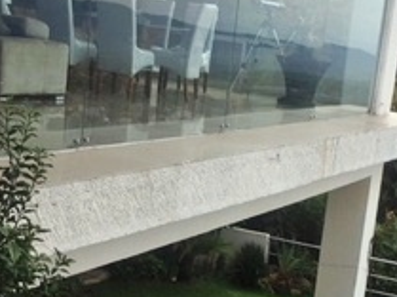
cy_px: 322
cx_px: 287
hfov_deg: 21.9
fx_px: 1019
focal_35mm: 89
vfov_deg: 16.1
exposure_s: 1/1166
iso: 25
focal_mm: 4.15
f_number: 2.2
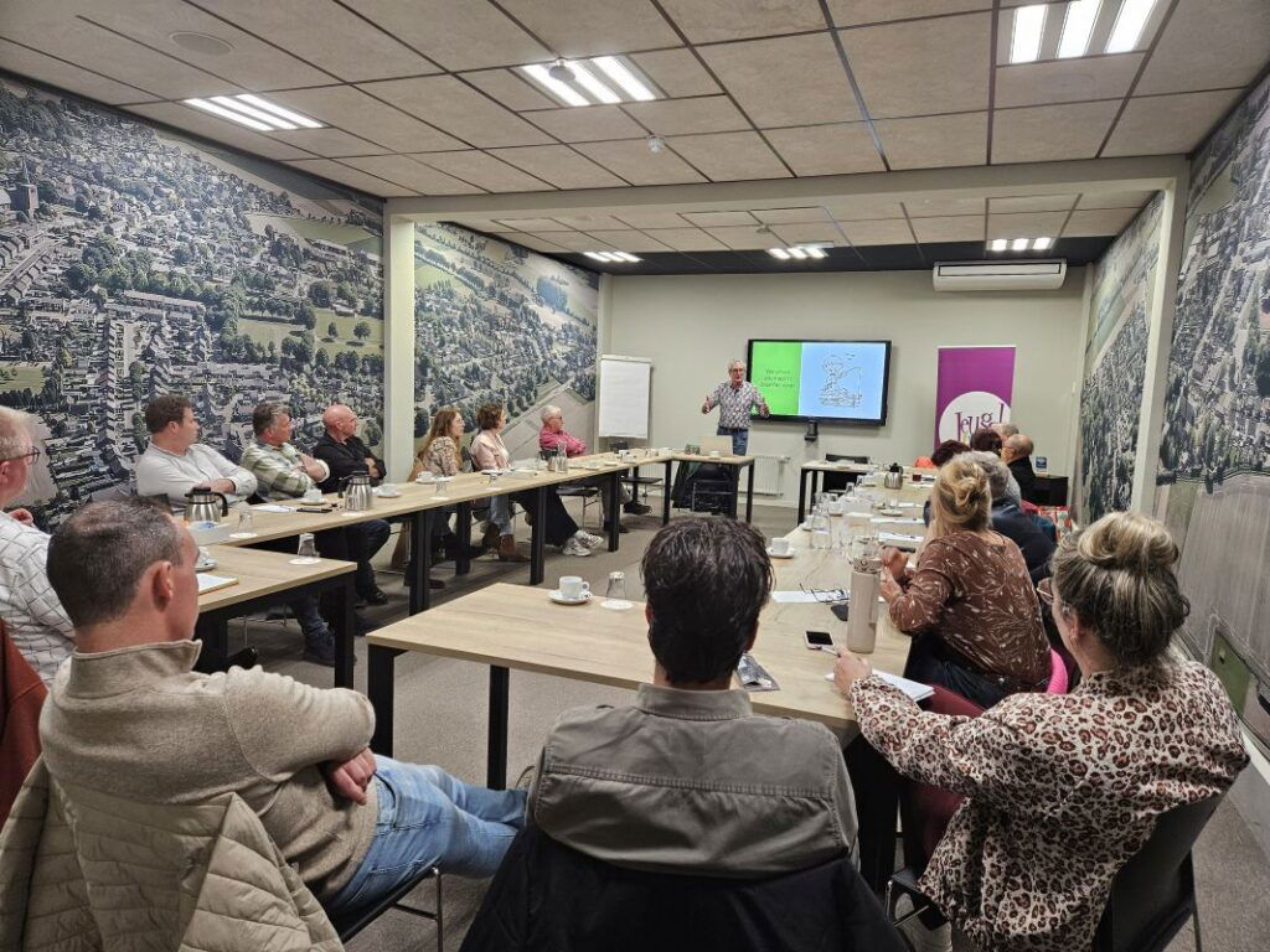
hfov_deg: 73.9
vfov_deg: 58.9
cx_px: 635
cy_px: 476
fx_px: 844
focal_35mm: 23
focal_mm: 5.4
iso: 250
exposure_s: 1/100
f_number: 1.8
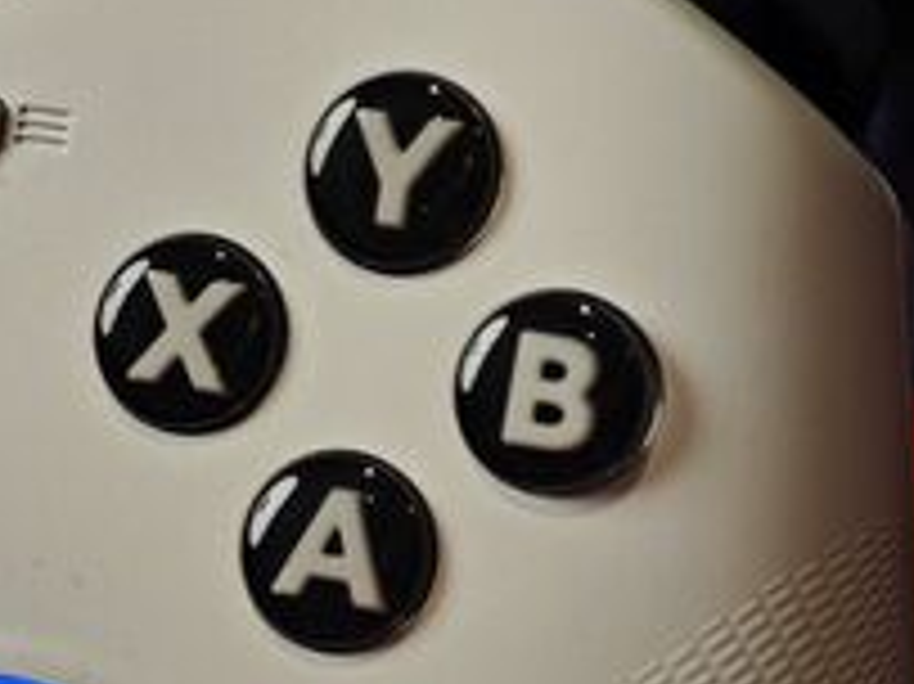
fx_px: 5330
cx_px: -108
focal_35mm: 202
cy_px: 540
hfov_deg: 9.7
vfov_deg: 7.3
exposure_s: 1/120
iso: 200
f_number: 1.8
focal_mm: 12.28
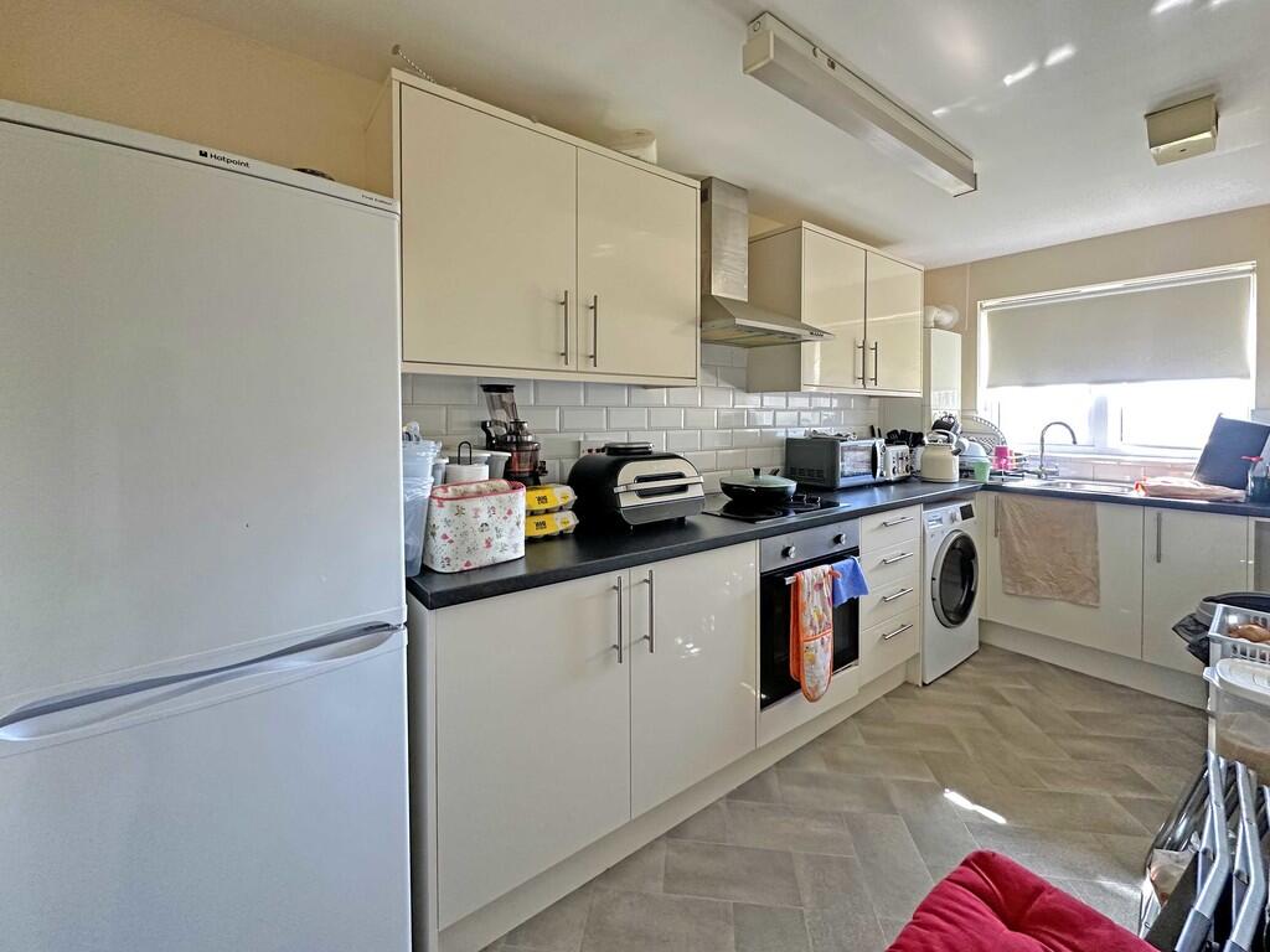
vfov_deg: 85.7
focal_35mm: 14
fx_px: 514
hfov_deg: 102.1
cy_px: 476
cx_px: 635
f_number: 2.2
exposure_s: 1/99
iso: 250
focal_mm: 2.22
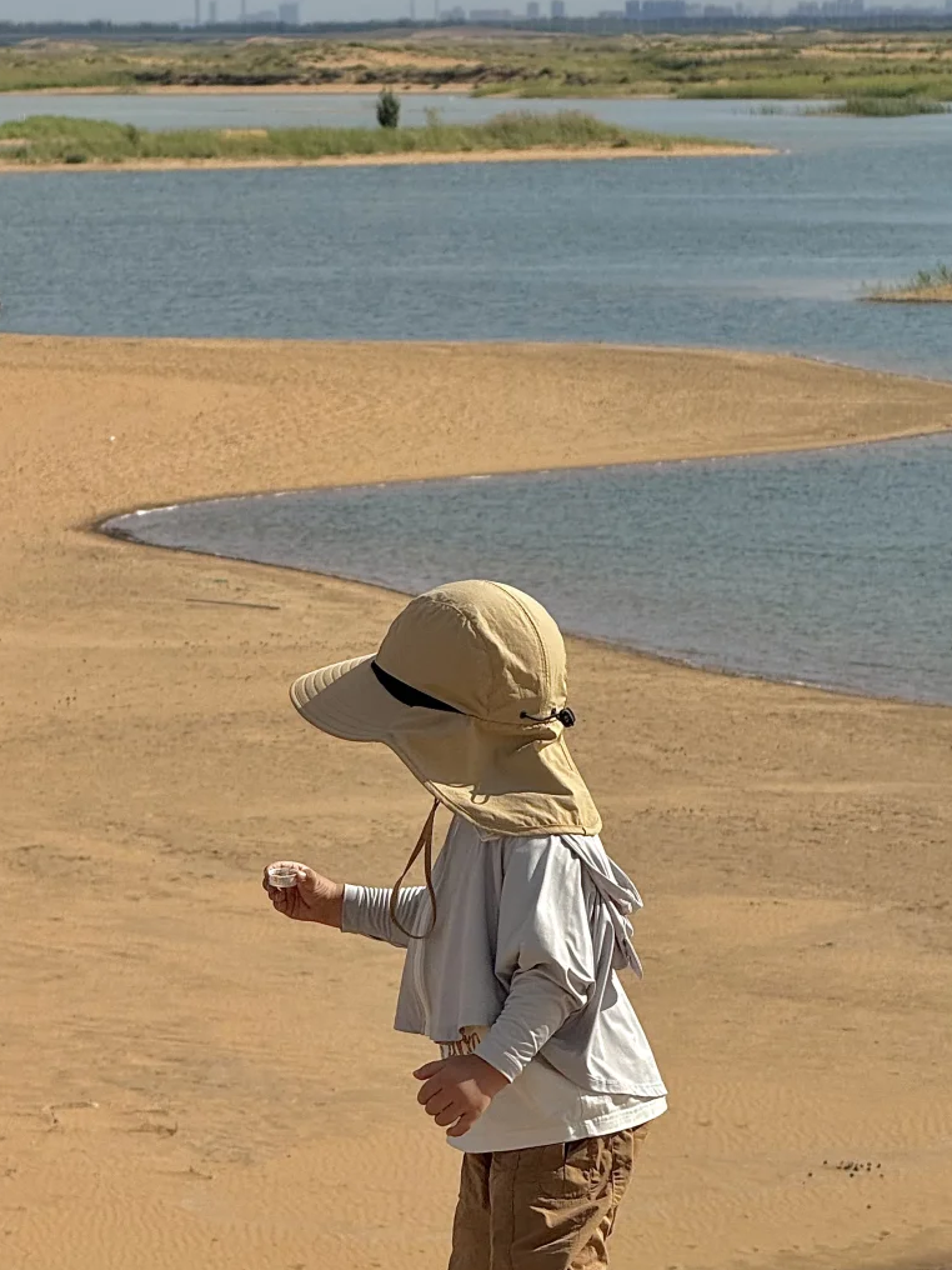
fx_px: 6234
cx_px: 331
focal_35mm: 170
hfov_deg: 8.7
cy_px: 794
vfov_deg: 11.6
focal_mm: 15.66
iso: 50
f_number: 2.8
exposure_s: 1/2817
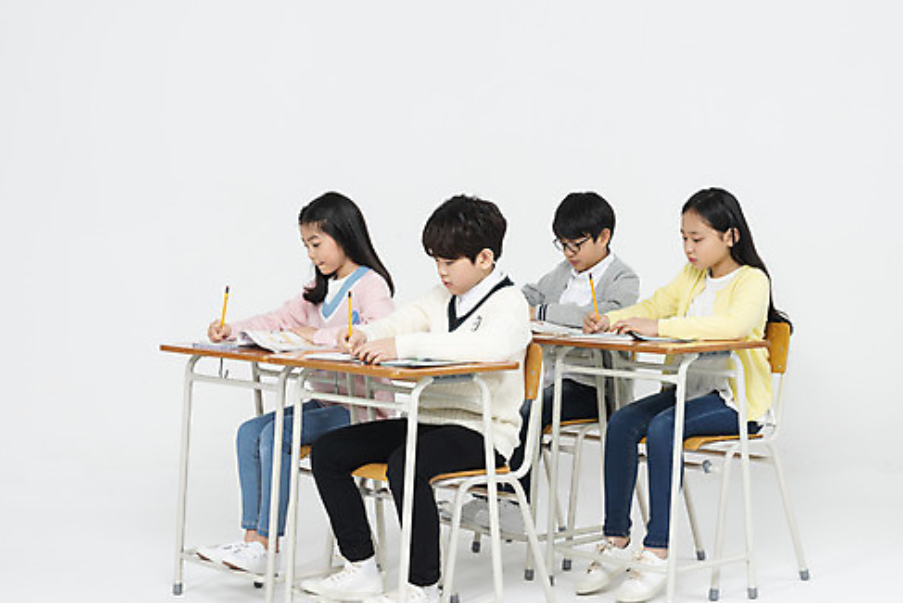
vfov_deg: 21.2
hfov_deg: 31.3
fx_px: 1606
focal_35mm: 64
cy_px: 366
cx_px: 364
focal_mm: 52
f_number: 16
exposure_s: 1/125
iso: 100
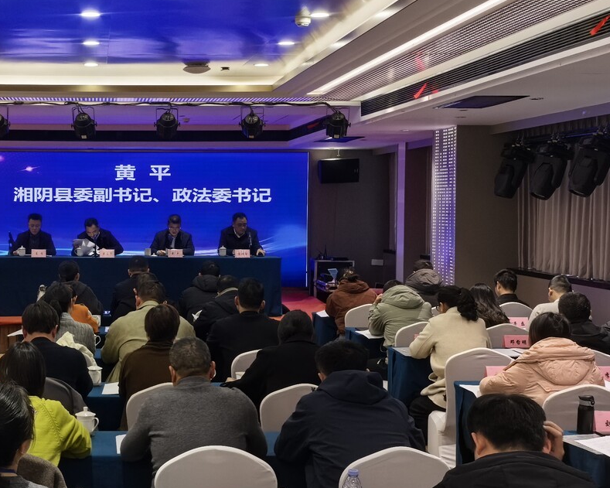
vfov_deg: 26.7
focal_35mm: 57
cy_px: 250
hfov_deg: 32.0
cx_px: 104
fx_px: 1029
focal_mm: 6.98
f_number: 1.4
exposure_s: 1/50
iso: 500
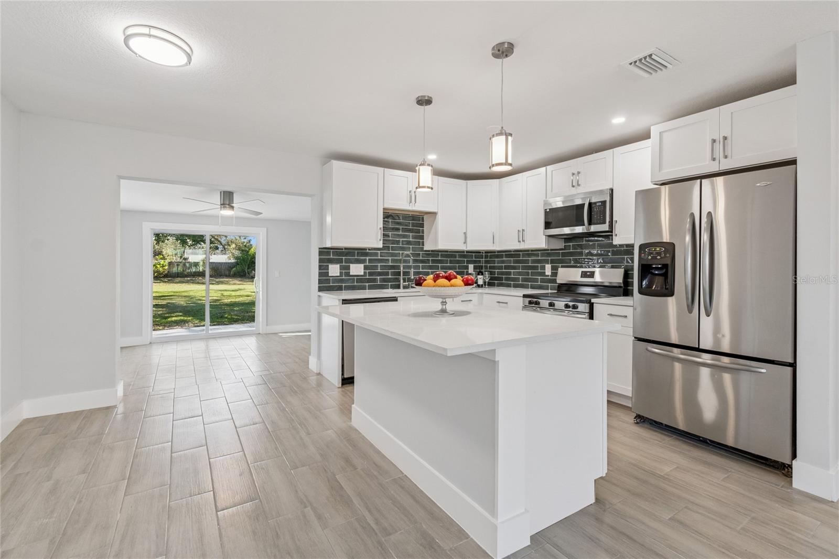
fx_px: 349
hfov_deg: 100.4
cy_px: 280
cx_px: 420
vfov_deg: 77.3
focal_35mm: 15
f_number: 7.1
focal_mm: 10
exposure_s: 1/60
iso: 640
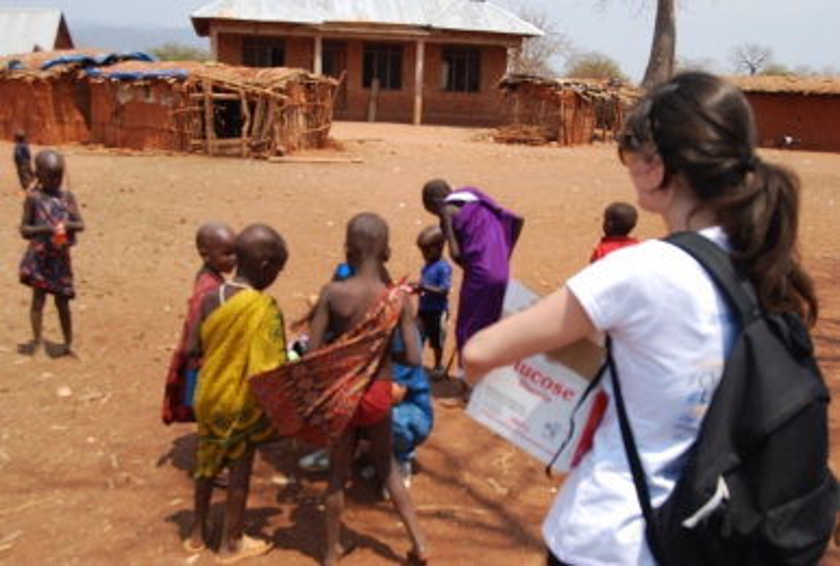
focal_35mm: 36
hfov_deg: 53.0
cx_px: 420
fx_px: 843
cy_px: 283
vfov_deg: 37.1
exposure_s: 1/200
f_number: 7.1
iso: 100
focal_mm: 24
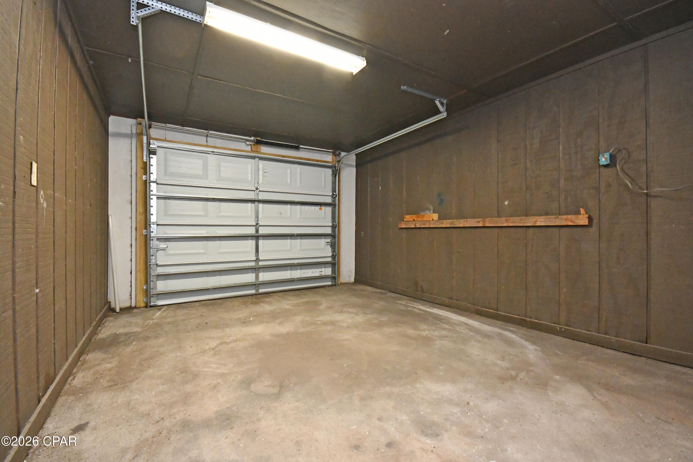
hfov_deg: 100.4
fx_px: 289
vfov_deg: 77.3
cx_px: 346
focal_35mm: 15
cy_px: 231
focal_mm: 10
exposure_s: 1/30
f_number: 8
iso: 4000
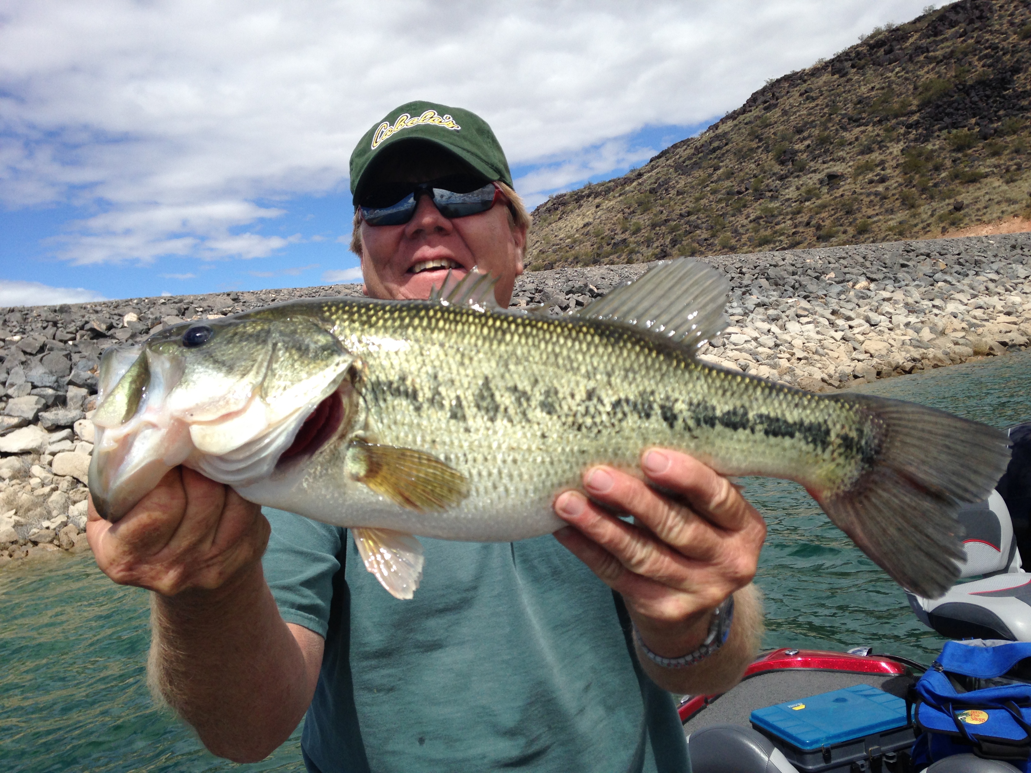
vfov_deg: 42.9
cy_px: 386
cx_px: 516
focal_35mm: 33
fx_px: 983
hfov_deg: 55.4
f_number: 2.4
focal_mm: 4.12
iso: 50
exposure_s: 1/2169
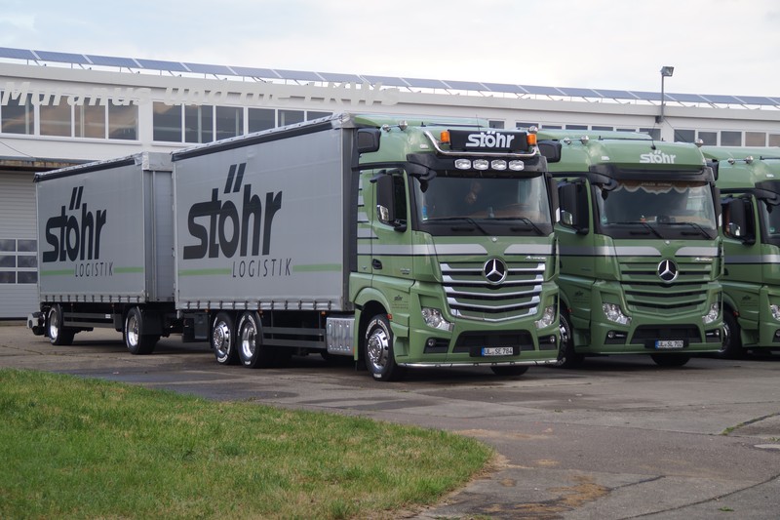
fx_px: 1625
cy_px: 260
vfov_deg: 18.2
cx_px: 390
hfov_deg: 27.0
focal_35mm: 75
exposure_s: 1/80
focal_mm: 50
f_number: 4.5
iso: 100
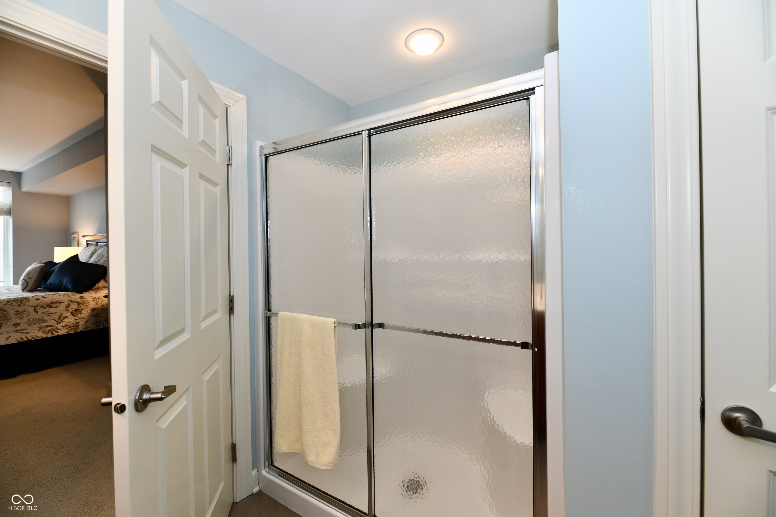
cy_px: 258
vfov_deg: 81.2
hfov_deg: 104.3
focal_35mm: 14
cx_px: 388
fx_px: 302
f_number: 6.3
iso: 640
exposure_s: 1/60
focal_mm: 14
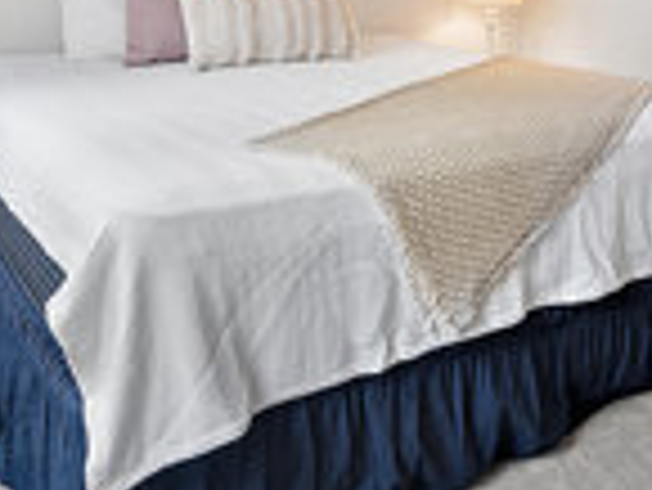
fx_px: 867
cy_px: -63
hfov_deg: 41.1
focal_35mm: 46
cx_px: 380
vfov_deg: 28.4
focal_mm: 16
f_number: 6.3
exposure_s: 1/8
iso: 320
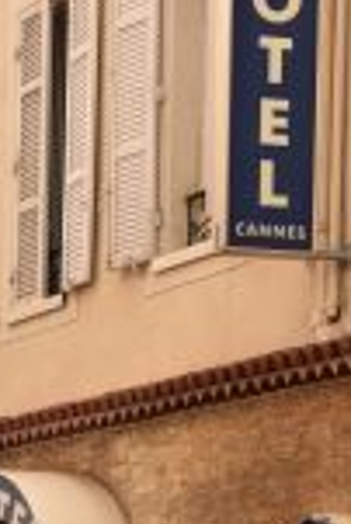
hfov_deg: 7.1
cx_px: -200
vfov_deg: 10.6
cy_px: 628
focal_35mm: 191
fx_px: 2787
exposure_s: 1/160
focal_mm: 40
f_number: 6.3
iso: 100
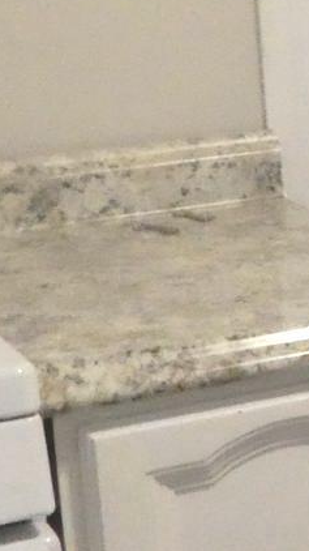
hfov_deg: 8.3
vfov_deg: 16.8
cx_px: 871
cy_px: 148
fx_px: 1852
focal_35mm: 127
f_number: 5.6
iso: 1600
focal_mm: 4.3
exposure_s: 1/30
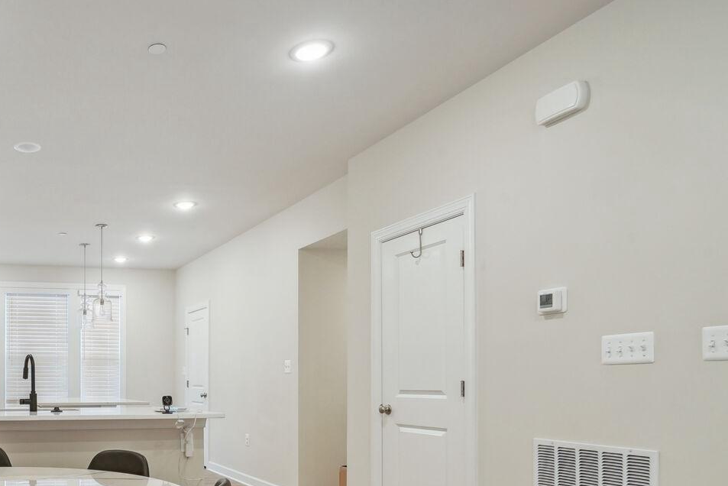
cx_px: 86
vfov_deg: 43.2
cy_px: 377
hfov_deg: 55.9
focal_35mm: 29
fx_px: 587
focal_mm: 16
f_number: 10
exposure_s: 1/10
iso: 400
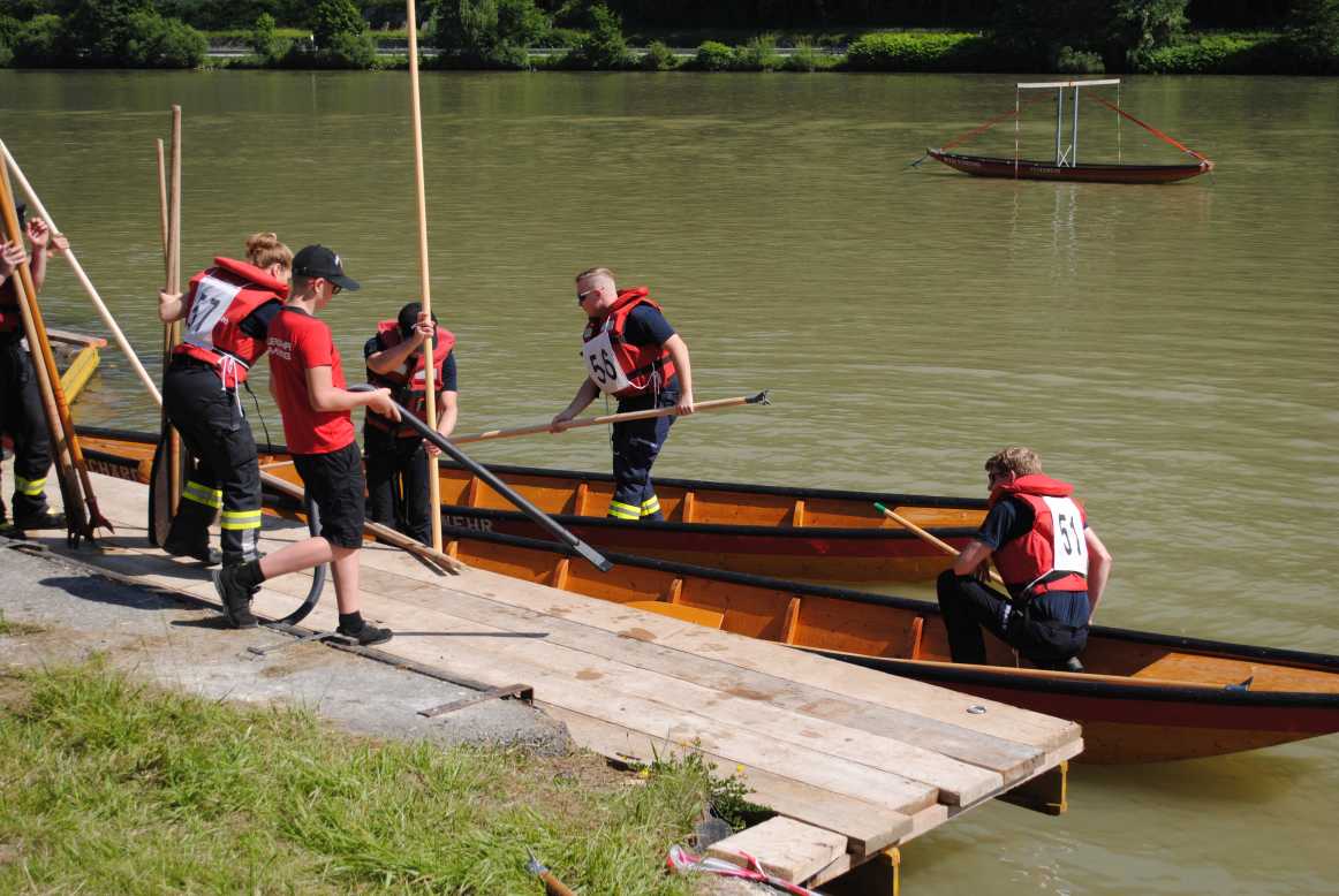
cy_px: 448
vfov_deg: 25.1
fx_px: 2011
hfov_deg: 36.8
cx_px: 670
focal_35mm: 54
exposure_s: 1/1000
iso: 180
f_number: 5
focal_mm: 36
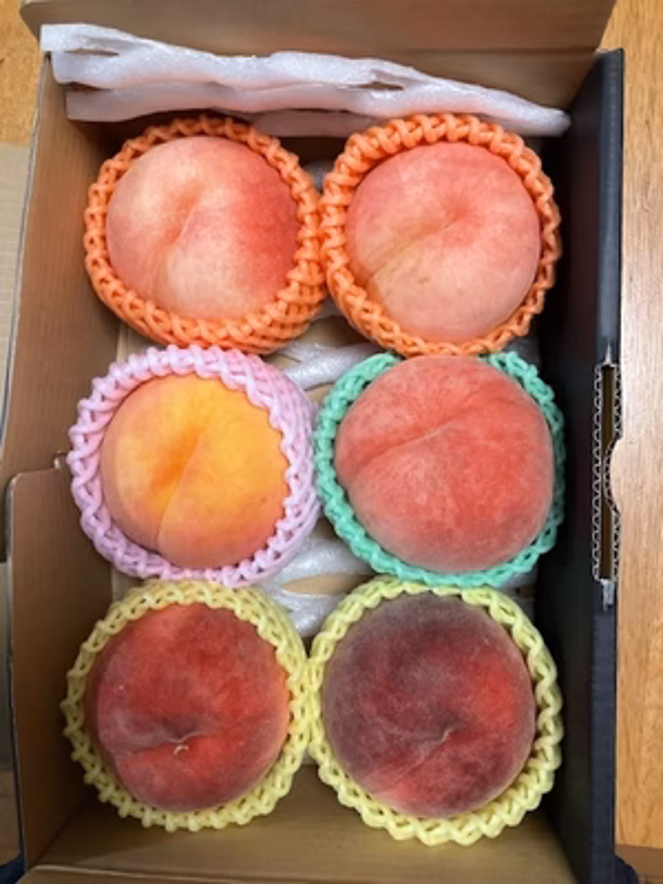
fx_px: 741
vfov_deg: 61.7
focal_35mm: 29
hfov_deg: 48.2
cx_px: 332
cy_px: 442
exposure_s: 1/50
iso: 250
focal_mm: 3
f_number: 1.8
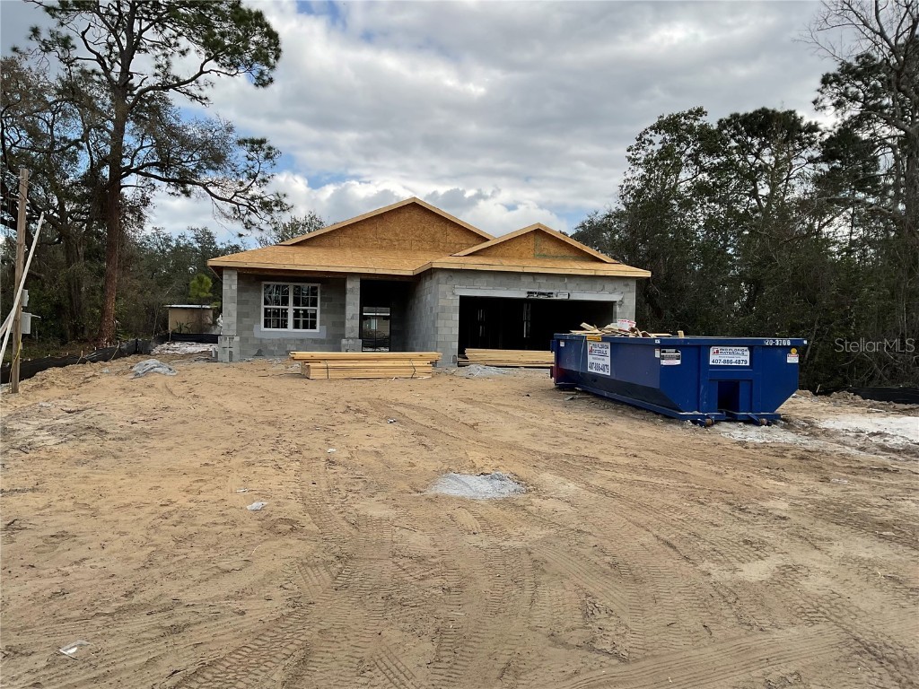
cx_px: 460
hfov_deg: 61.7
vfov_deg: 48.2
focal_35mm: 29
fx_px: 770
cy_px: 344
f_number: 1.8
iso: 16
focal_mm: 3
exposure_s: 1/1490
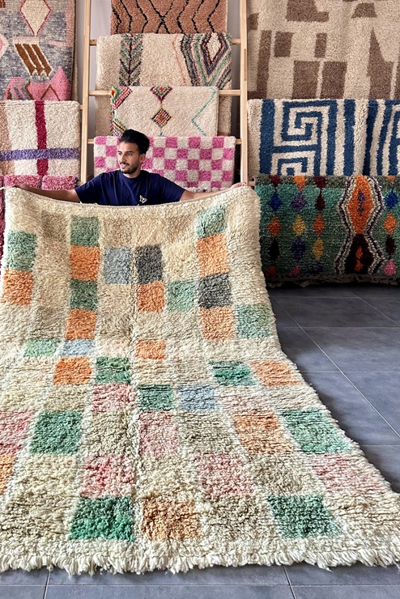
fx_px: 499
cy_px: 240
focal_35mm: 30
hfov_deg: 43.0
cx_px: 132
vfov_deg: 61.4
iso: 250
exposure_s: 1/74
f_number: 1.78
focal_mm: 6.86
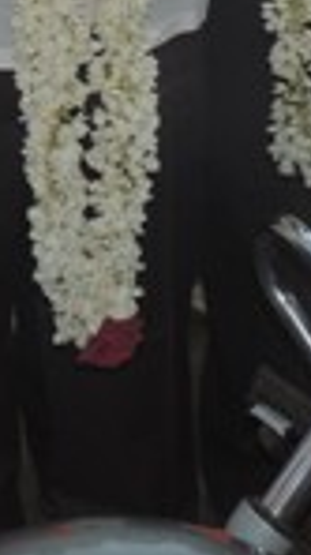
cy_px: -315
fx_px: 1660
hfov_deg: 10.3
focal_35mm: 113
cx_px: -169
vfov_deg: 16.9
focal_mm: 4.3
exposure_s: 1/1000
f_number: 3
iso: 100
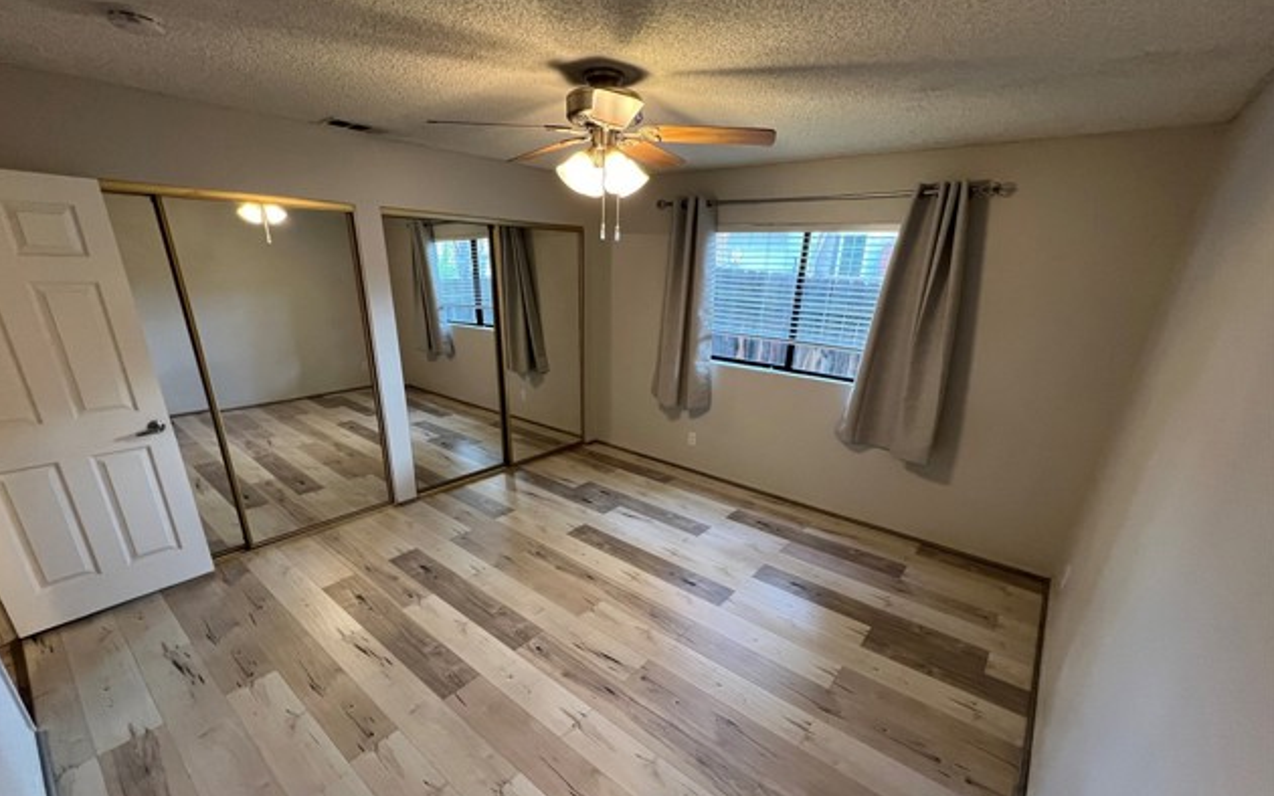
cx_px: 631
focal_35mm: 14
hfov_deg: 105.3
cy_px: 459
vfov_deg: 78.1
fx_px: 486
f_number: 1.8
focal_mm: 1.57
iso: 250
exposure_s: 1/60
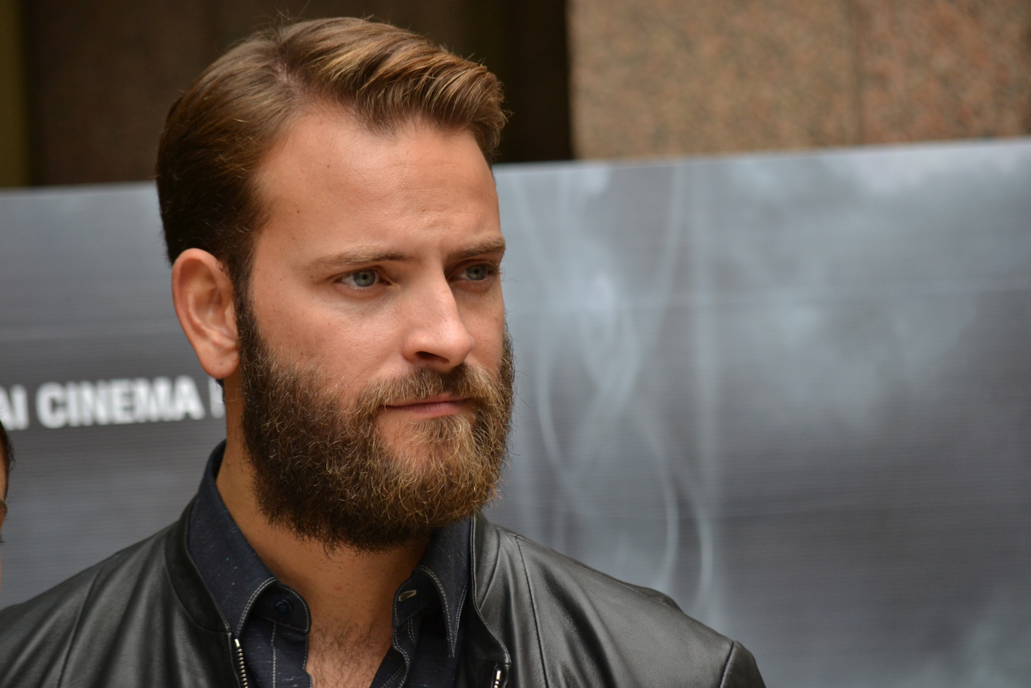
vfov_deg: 4.2
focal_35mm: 330
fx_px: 9451
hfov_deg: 6.2
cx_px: 516
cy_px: 344
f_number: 5.3
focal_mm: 220
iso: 400
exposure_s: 1/160
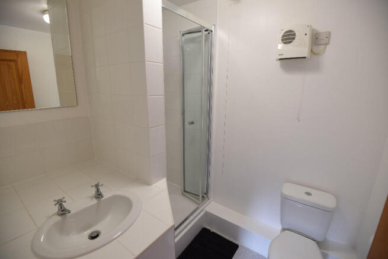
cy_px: 130
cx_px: 194
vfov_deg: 73.8
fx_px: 172
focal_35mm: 16
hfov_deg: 96.7
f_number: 4
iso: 400
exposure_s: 1/30
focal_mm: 16
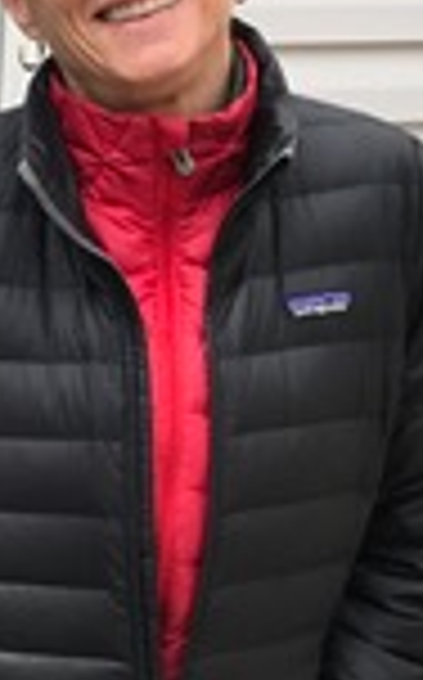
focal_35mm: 126
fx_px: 2331
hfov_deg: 9.6
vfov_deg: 16.2
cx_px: -472
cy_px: 689
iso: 20
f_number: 1.8
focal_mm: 3.99
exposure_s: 1/1153
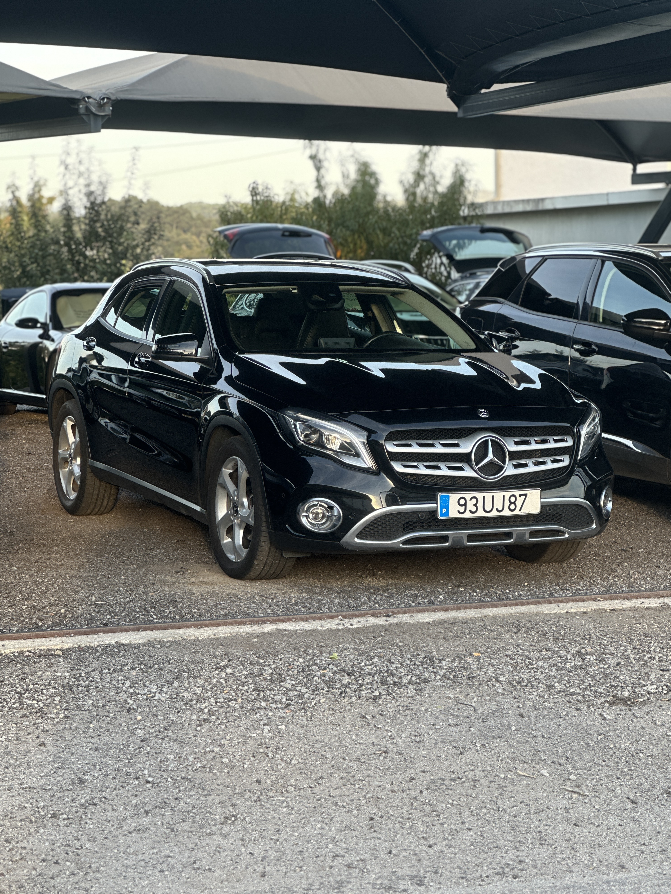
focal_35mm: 78
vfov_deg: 25.0
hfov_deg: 18.9
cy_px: 442
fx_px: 2016
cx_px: 334
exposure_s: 1/121
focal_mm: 9
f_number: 2.8
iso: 100
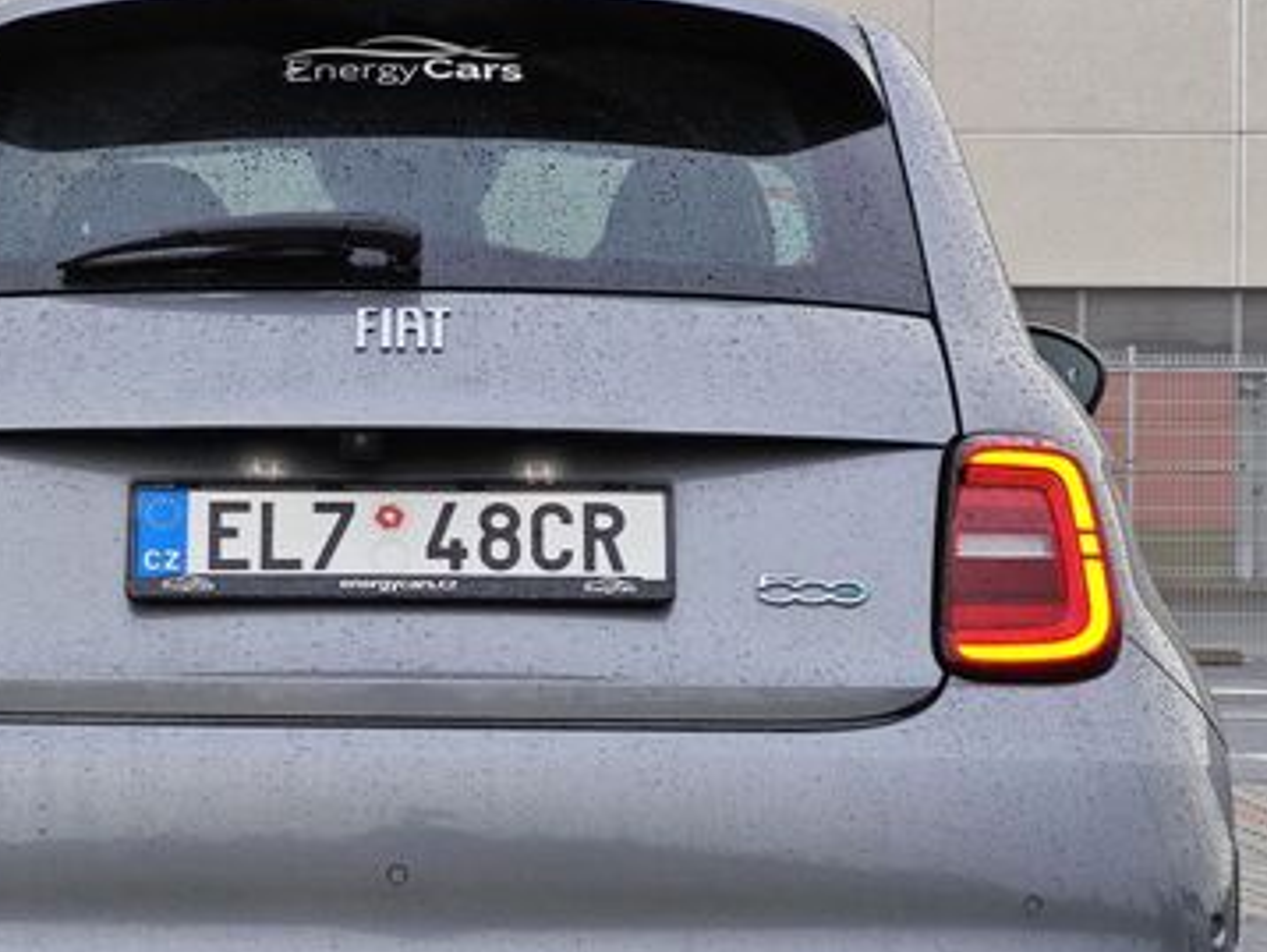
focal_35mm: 154
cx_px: 340
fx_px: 5640
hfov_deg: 12.8
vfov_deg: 9.6
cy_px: 669
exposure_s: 1/148
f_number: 1.8
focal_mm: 12.28
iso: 50
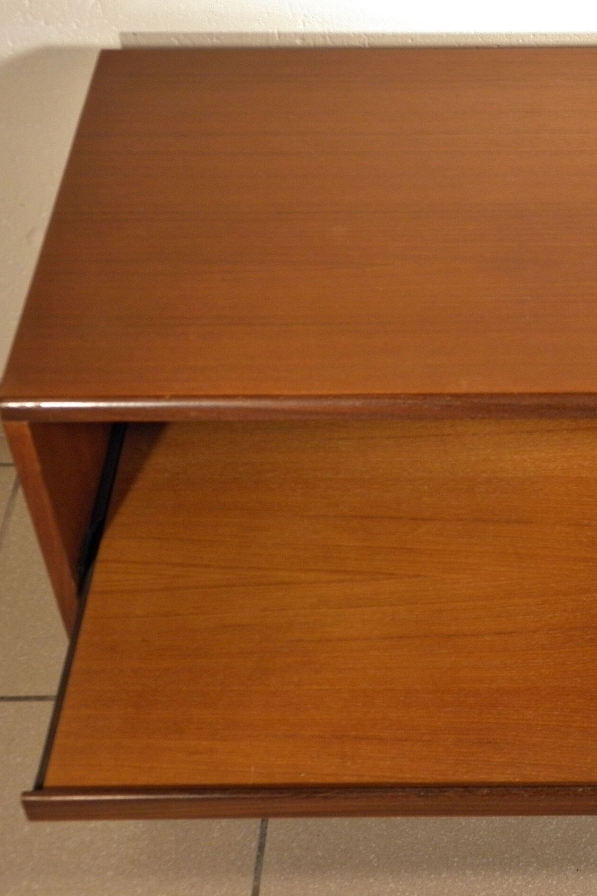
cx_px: 556
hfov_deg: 20.1
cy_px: 453
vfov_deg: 30.5
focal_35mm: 66
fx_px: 1642
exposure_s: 1/13
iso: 200
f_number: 3.9
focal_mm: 8.6
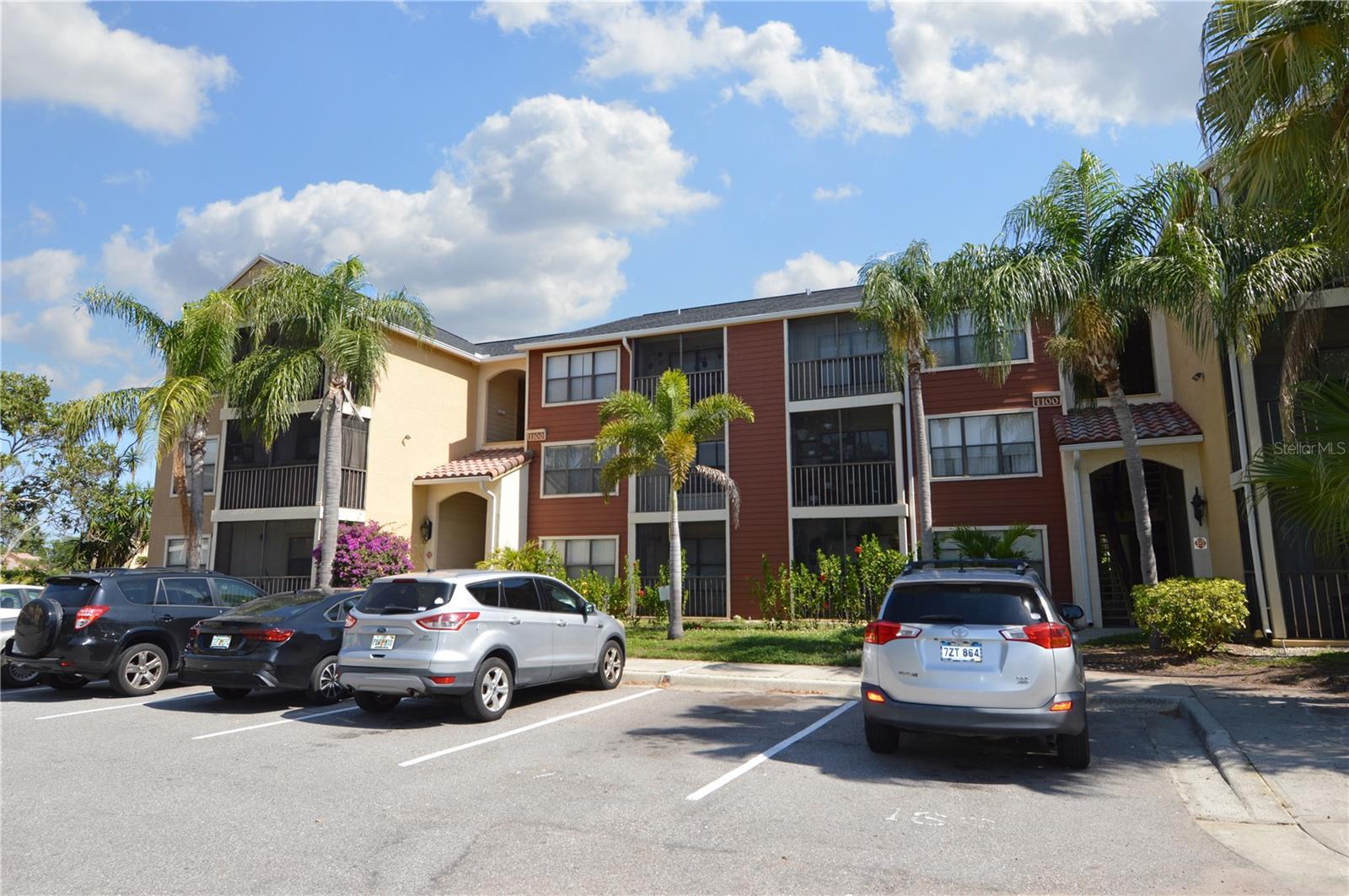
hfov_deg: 81.3
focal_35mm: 21
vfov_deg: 59.4
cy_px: 448
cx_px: 674
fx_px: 786
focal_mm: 14
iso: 100
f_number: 7.1
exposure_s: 1/200
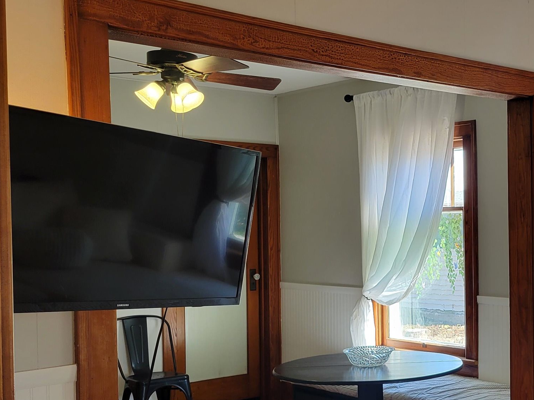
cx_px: 512
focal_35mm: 53
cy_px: 255
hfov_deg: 33.6
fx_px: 818
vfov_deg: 27.4
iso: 64
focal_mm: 5.4
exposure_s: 1/120
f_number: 1.8
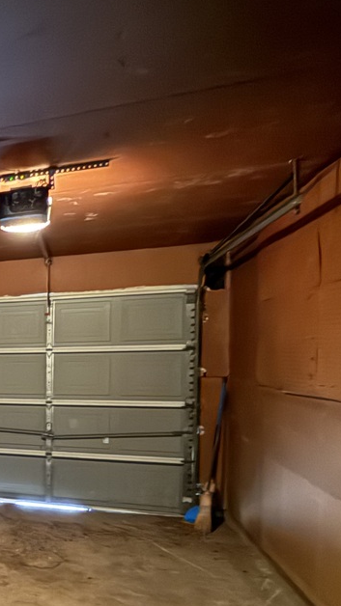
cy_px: 383
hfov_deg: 24.5
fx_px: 563
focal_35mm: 35
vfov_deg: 55.9
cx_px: -194
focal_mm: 2.22
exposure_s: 1/4
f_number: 2.2
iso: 1600
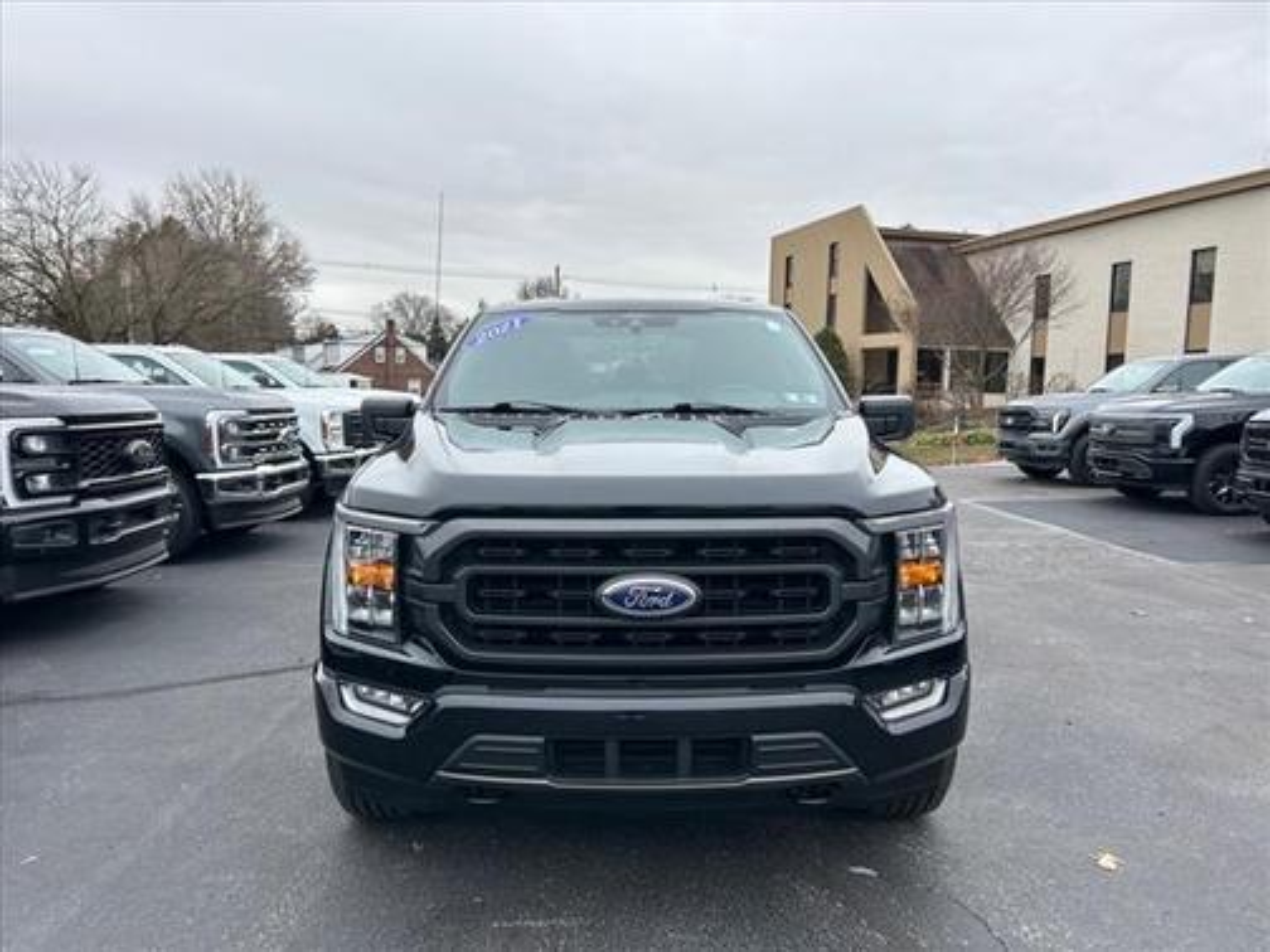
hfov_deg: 67.3
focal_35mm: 26
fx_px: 954
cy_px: 476
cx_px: 635
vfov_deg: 53.1
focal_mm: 5.7
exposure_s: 1/1171
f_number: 1.5
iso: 50
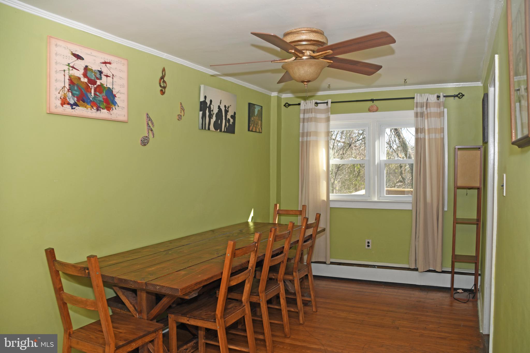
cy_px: 176
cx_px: 265
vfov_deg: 47.9
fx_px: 397
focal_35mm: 27
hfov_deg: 67.4
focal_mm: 18
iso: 100
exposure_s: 1/250
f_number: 3.5
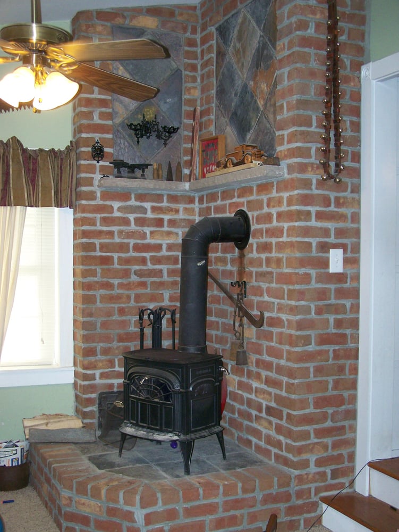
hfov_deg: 30.3
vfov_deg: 39.6
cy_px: 266
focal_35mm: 48
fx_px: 737
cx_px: 200
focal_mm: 8
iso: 200
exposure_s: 1/60
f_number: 3
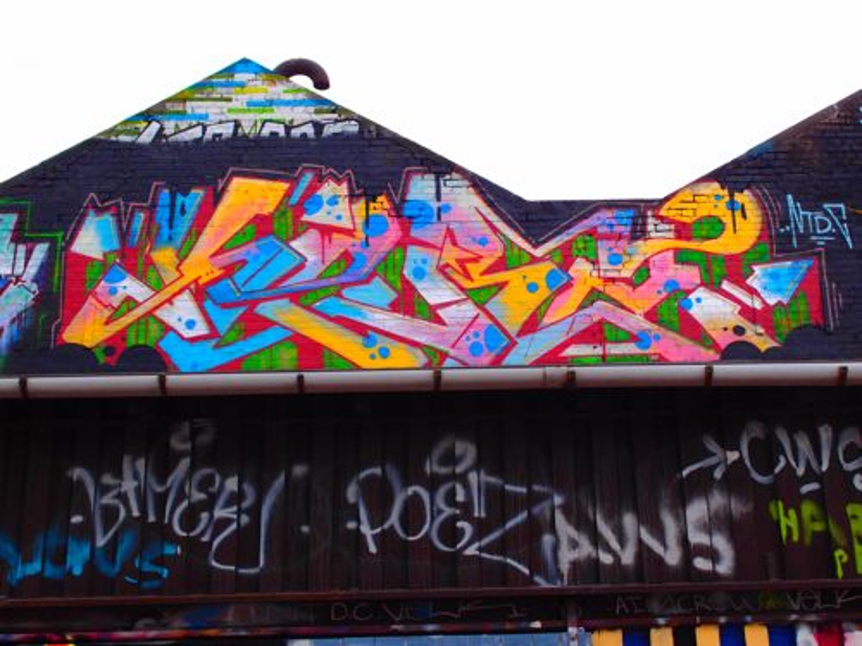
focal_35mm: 46
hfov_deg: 41.2
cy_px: 323
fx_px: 1145
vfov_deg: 31.5
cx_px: 431
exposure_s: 1/640
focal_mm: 9.87
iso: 100
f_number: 3.5
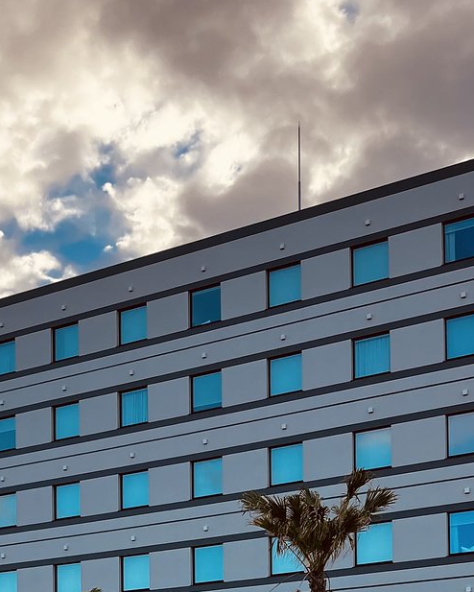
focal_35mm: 68
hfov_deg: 22.5
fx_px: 1192
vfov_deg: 25.0
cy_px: 718
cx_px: 210
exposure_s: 1/540
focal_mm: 3.99
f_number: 1.8
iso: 32
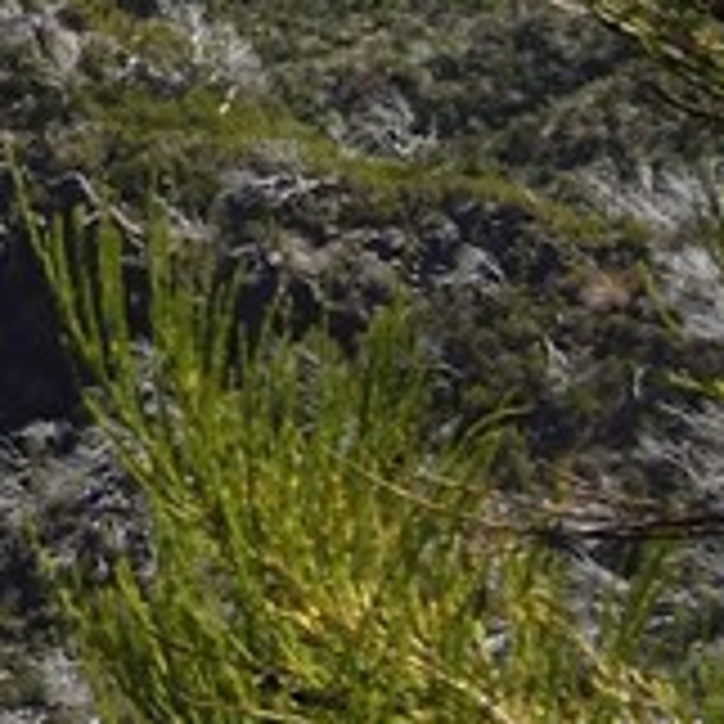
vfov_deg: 5.6
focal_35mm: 296
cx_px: -2806
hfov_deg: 4.9
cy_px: -1279
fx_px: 7004
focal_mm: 35
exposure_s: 1/250
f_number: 14
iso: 200
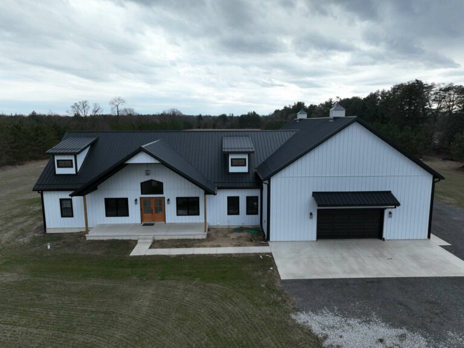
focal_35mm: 24
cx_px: 232
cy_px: 174
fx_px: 321
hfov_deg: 71.6
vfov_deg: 56.8
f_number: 2.8
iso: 220
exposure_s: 1/800
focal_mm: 12.29
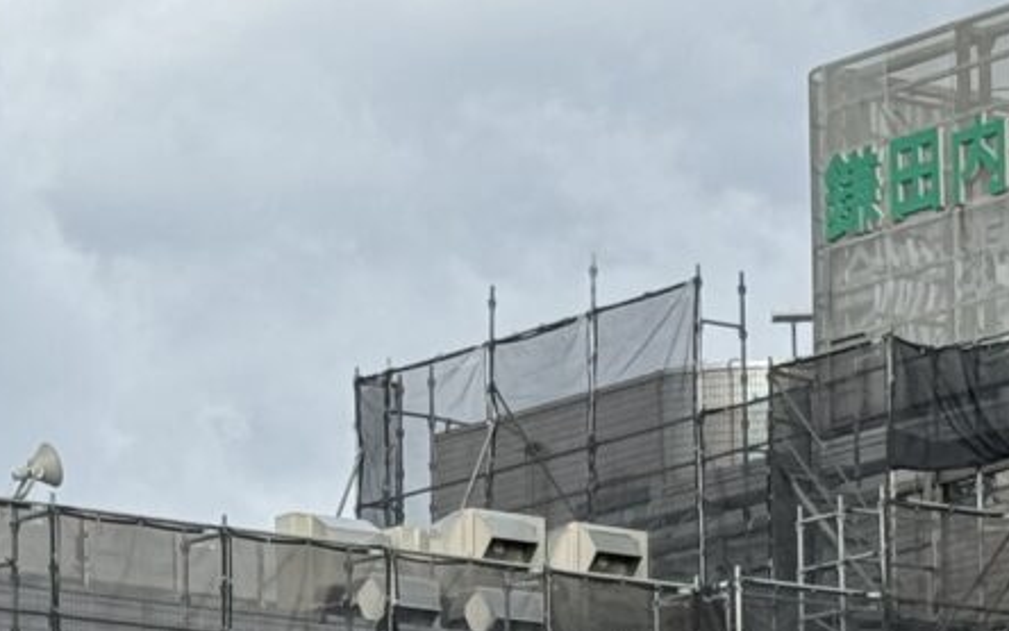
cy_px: 901
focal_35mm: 220
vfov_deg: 5.9
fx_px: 6053
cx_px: 554
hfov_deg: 9.5
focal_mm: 6.86
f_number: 1.78
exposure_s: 1/1458
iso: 64
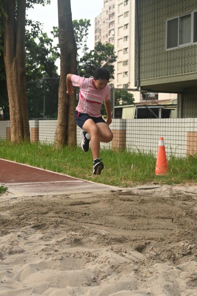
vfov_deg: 36.9
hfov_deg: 25.0
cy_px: 148
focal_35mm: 54
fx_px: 444
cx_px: 98
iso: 1400
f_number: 5.3
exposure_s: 1/2500
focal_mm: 36
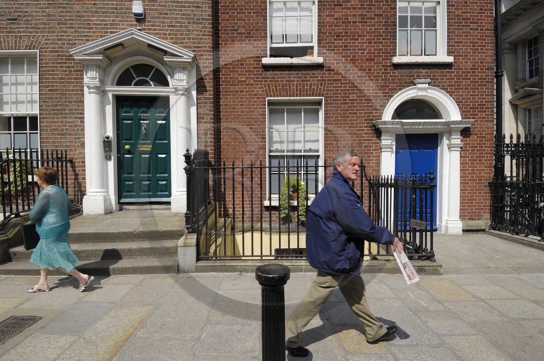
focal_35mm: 18
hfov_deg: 90.1
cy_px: 180
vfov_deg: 67.2
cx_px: 272
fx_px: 272
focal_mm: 12
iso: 100
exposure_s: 1/160
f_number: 11
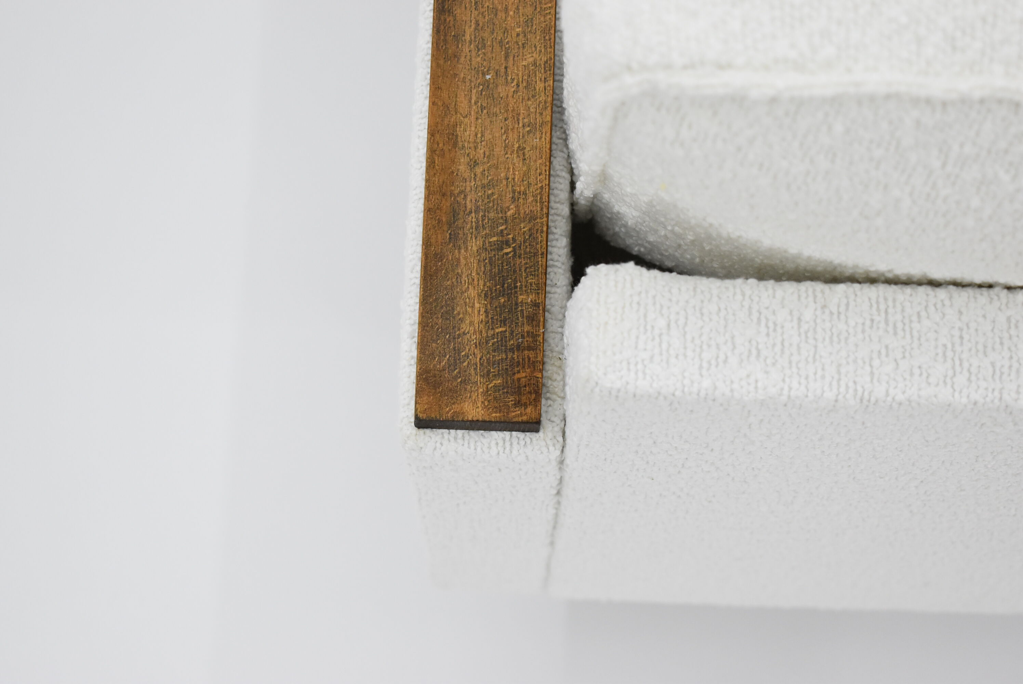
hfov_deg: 29.2
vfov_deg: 19.8
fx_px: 1962
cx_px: 512
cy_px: 342
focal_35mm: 69
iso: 1600
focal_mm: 46
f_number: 5.3
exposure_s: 1/125
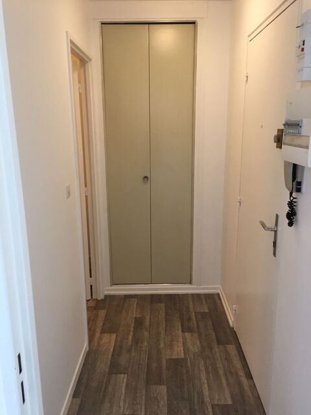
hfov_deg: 48.2
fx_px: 347
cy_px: 208
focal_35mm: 29
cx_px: 156
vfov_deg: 61.7
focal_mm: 4.15
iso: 125
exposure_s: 1/33
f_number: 2.2
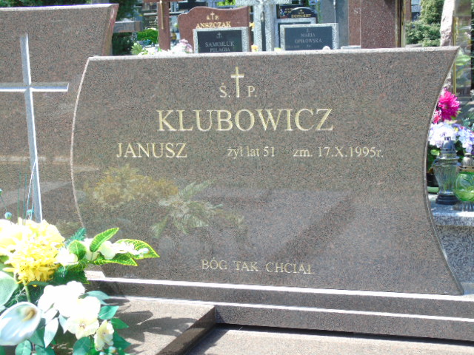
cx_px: 237
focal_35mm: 71
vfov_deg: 20.7
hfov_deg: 27.4
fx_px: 972
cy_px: 178
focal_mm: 13
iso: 80
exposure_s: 1/80
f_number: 4.7
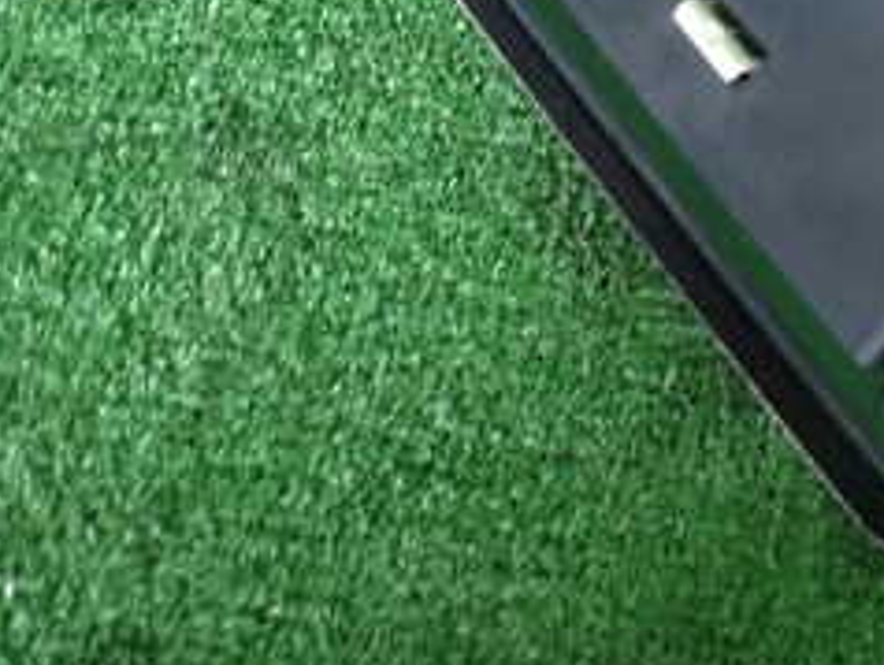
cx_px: 1036
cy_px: -141
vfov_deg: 21.6
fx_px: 1610
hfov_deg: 27.4
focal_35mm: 63
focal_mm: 4.5
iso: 400
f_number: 2
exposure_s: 1/30
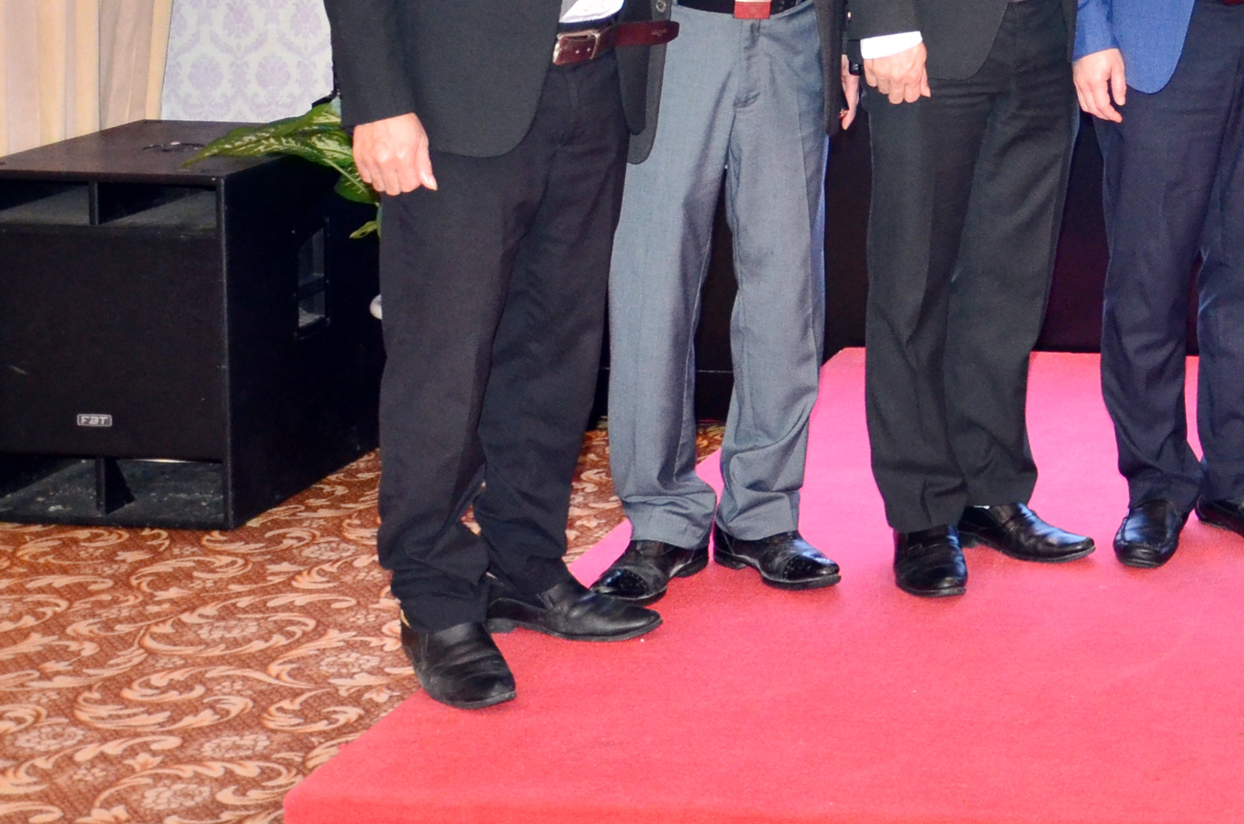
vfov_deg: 15.6
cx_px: 1647
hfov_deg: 21.6
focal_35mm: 84
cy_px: -143
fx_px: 2908
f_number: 4
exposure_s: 1/80
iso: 800
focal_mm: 21
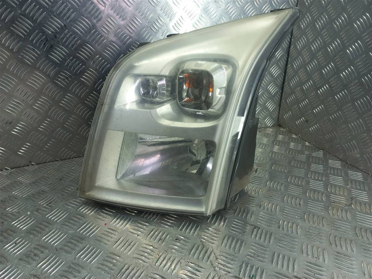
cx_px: 186
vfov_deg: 54.9
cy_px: 140
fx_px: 269
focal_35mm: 25
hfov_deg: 69.4
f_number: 1.8
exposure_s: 1/50
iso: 50
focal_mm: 4.6
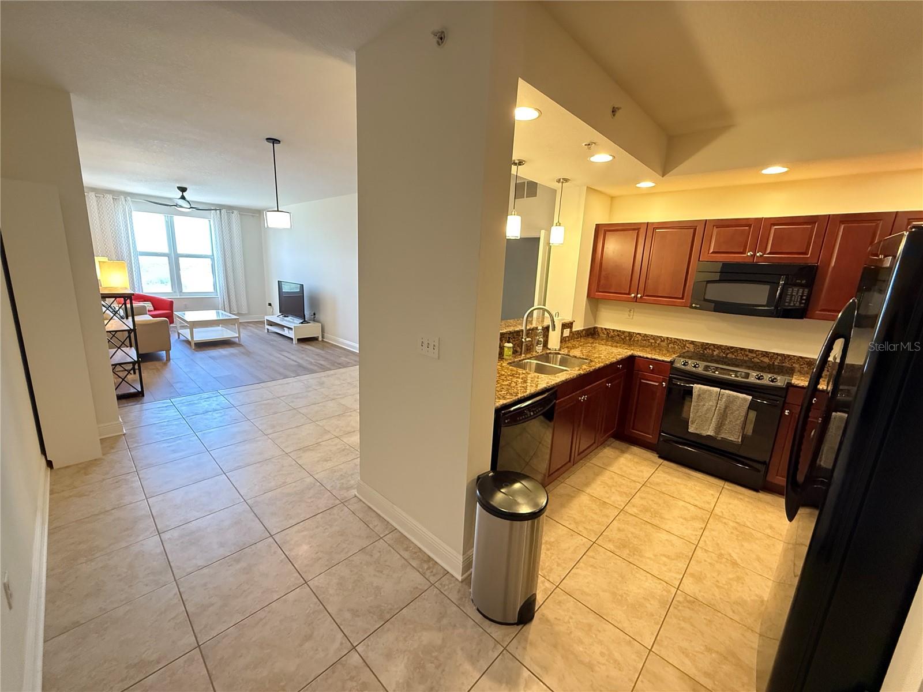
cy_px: 346
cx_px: 462
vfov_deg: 85.7
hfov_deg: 102.1
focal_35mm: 14
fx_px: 373
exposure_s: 1/60
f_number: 2.2
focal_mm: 2.22
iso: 800
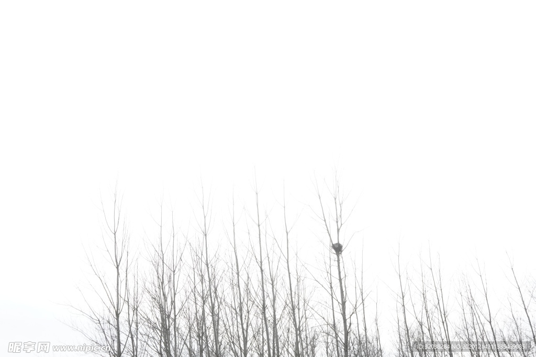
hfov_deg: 47.9
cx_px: 268
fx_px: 603
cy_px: 178
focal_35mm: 40
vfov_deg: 33.0
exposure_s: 1/4000
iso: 3200
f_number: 8
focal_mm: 27
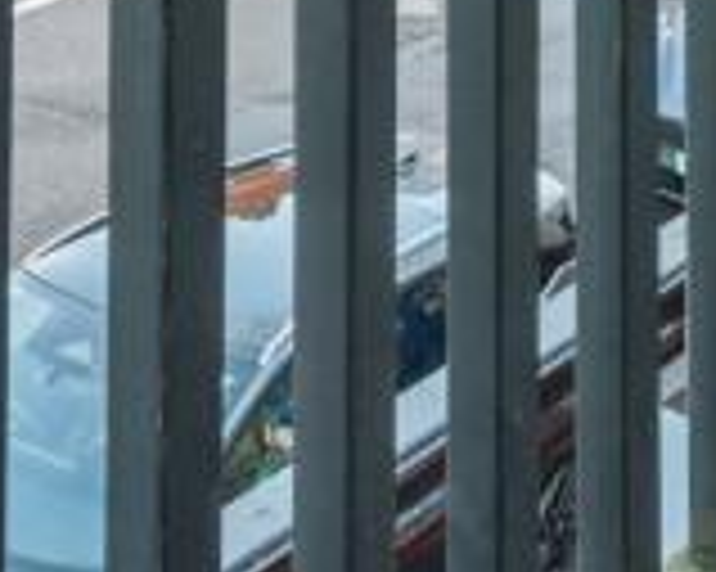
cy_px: -689
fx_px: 2181
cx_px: 739
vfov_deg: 12.5
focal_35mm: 103
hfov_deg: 18.1
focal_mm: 17
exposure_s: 1/40
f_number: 7.1
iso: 200
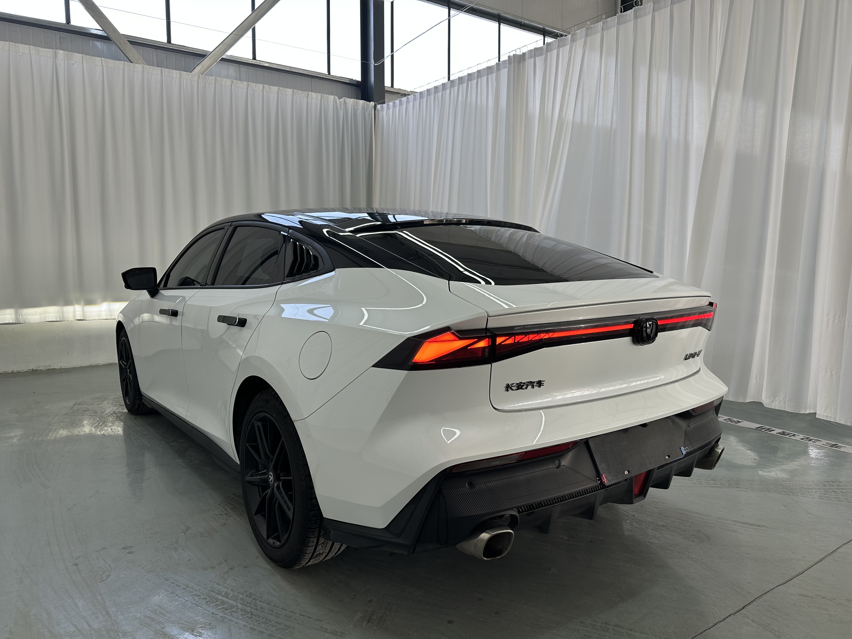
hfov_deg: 71.6
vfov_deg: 56.8
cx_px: 426
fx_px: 591
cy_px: 320
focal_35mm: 24
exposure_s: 1/199
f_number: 1.78
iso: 64
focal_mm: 6.86
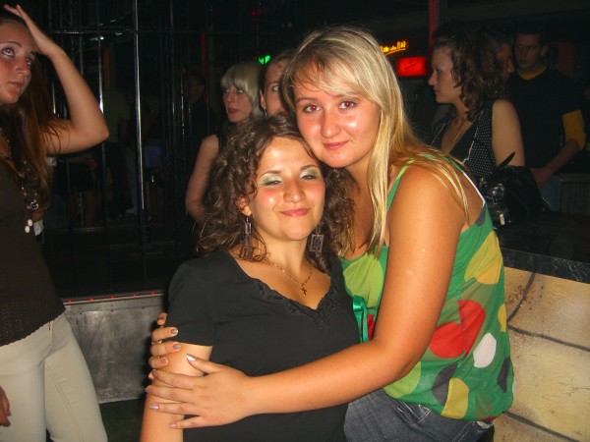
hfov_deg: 49.0
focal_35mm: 38
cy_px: 221
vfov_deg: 37.7
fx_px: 648
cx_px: 295
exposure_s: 1/60
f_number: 2.8
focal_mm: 7.9
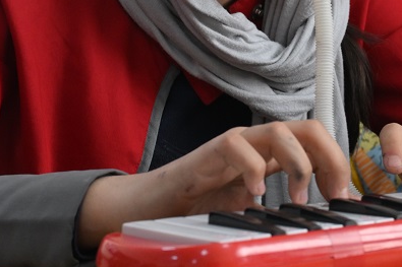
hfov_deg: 13.5
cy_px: -61
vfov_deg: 8.9
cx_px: 305
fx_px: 1697
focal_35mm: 152
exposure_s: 1/160
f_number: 6.3
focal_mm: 40
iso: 1000
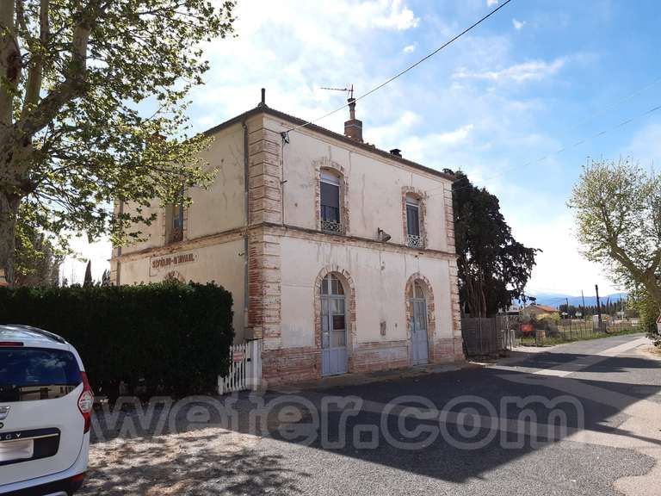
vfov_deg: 53.1
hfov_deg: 67.3
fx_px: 496
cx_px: 330
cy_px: 248
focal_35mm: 26
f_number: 1.7
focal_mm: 3.92
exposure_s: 1/1085
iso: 40
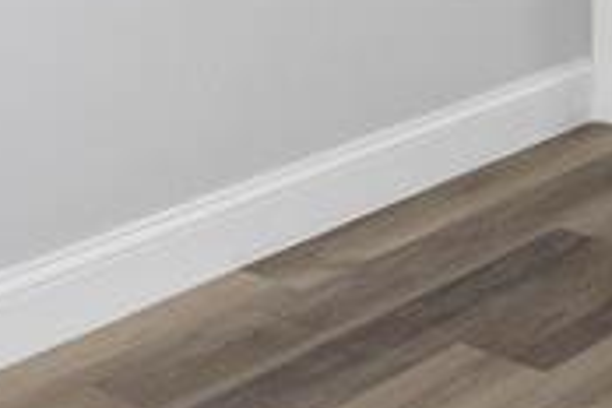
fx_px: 1598
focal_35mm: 94
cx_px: 816
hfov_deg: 19.8
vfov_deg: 12.9
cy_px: -369
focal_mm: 16
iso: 1600
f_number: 11
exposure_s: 1/320
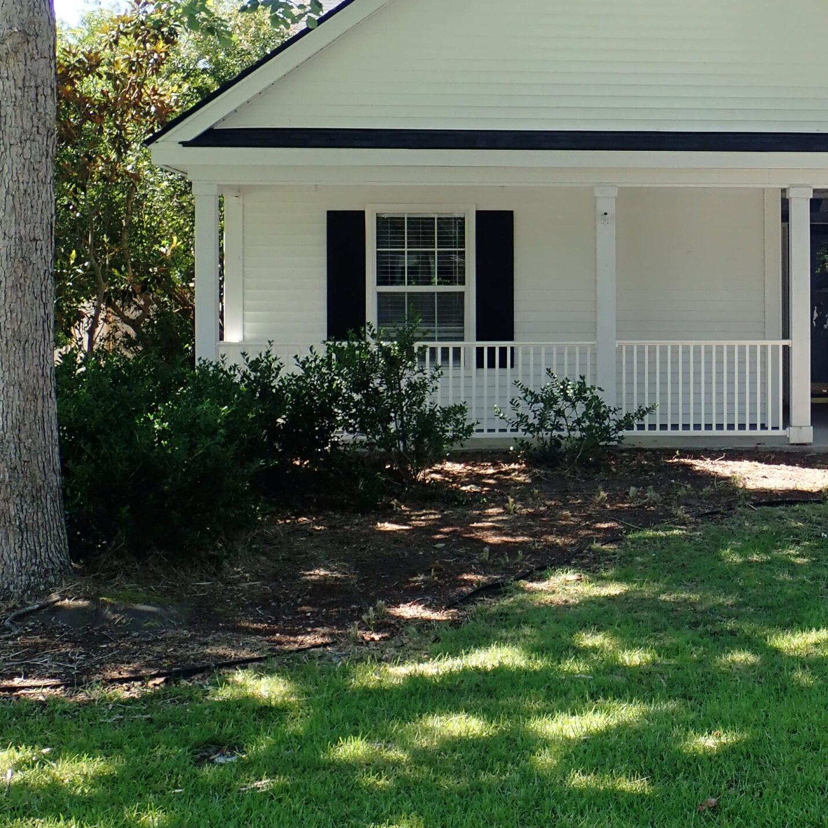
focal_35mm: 65
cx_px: 804
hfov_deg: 25.3
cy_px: 314
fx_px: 1759
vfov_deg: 26.4
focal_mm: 6.42
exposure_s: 1/160
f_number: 3.5
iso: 100
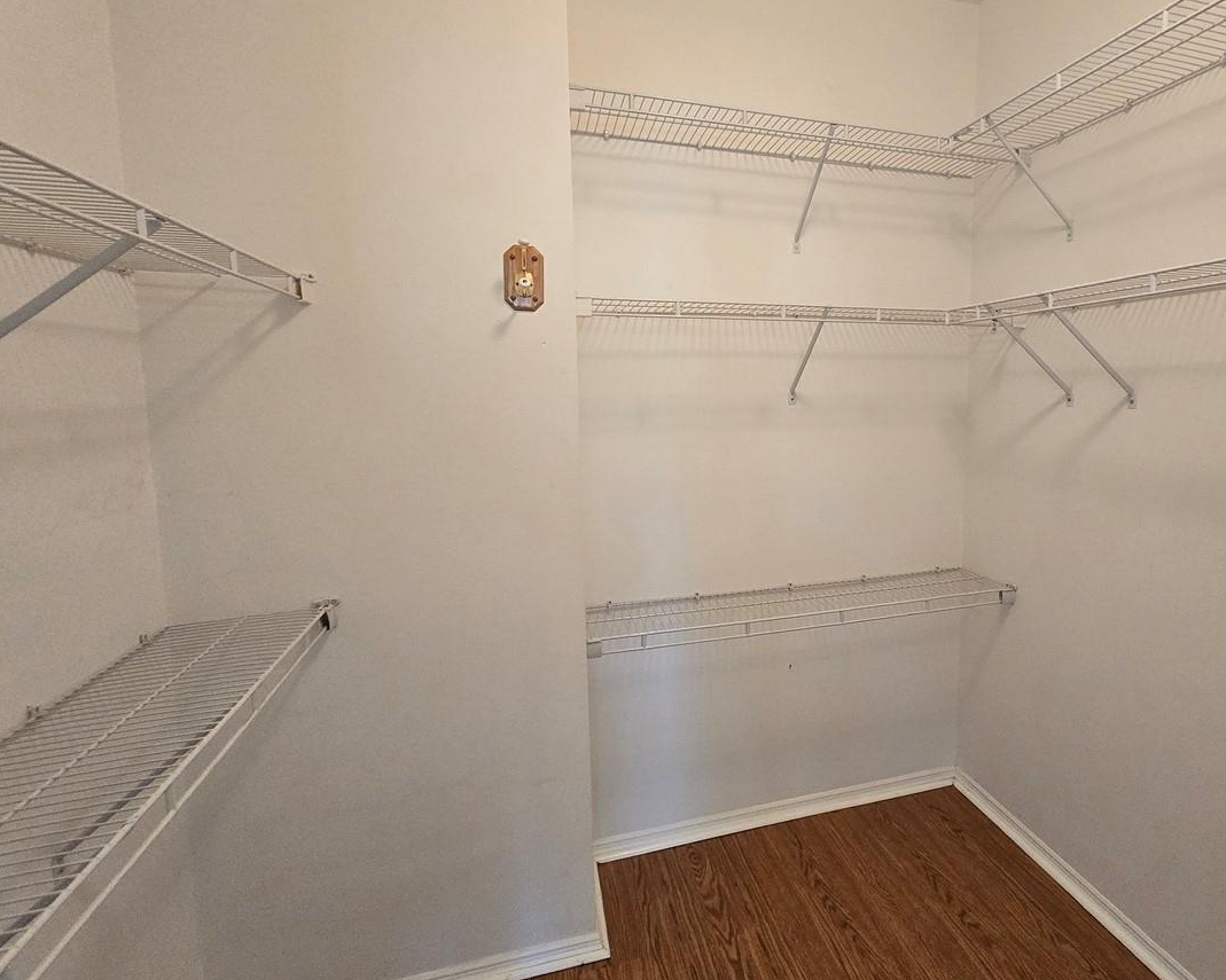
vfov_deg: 70.8
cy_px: 463
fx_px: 689
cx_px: 768
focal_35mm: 19
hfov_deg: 81.7
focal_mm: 1.7
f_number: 2.2
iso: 250
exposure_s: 1/60
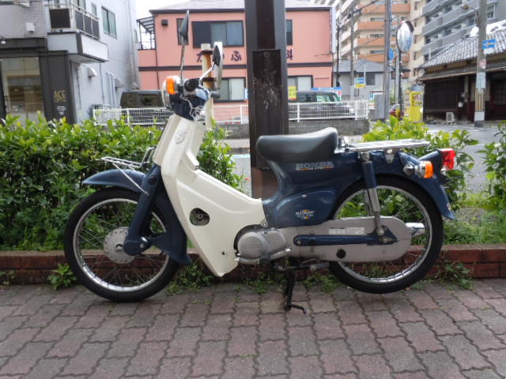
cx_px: 253
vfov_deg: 49.7
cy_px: 190
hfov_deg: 63.4
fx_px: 409
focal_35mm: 28
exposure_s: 1/125
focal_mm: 5
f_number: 3.7
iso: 100
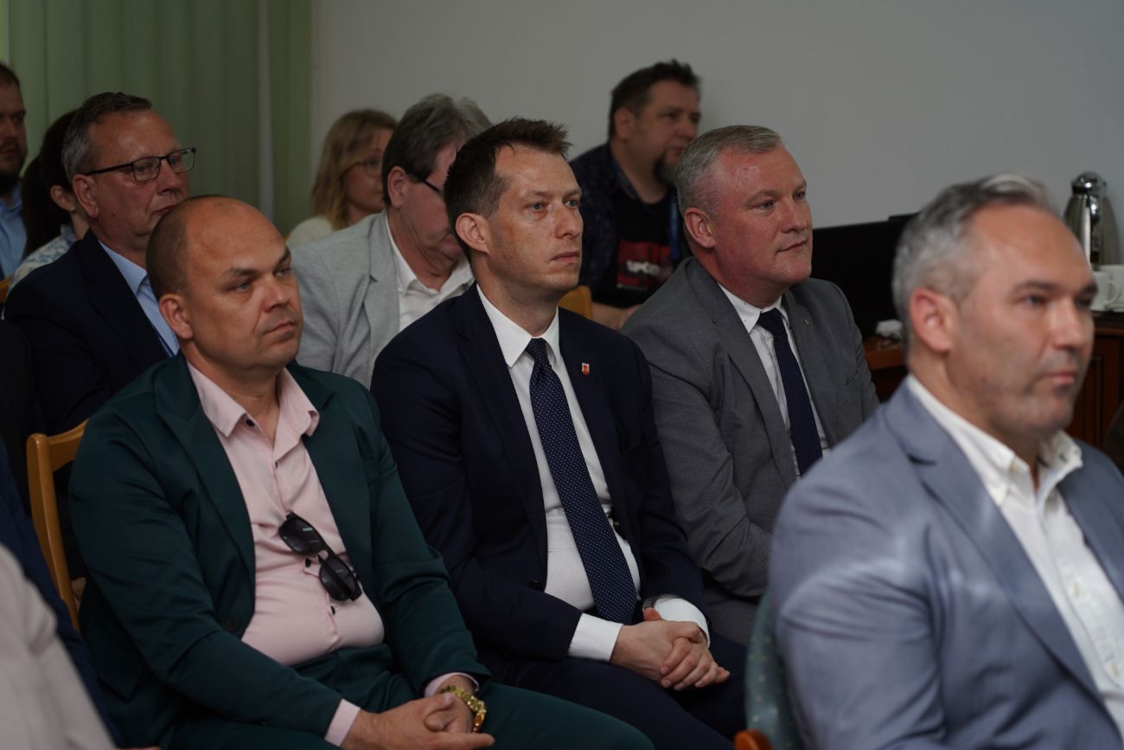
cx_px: 562
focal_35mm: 105
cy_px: 375
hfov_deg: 19.5
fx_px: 3278
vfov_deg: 13.0
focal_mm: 105
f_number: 4
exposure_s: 1/100
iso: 160
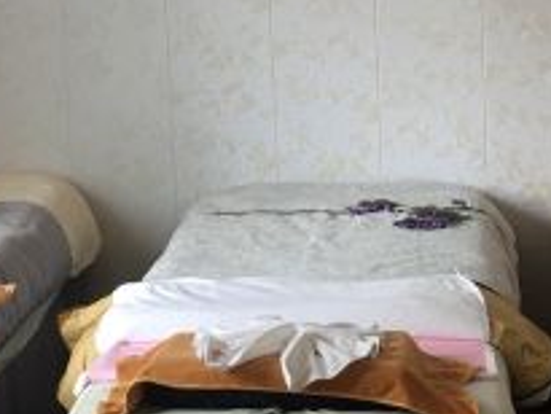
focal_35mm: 99
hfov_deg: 19.8
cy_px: 31
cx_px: 301
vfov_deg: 14.8
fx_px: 1577
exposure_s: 1/17
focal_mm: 4.15
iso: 32
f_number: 2.2
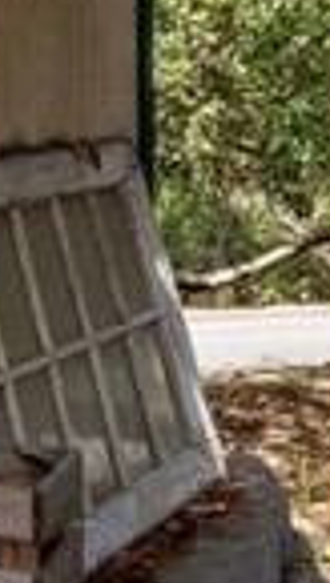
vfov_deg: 17.5
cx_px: -640
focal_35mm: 118
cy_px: -70
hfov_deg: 8.7
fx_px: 1828
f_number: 7.1
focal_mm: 16
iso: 100
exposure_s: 1/125
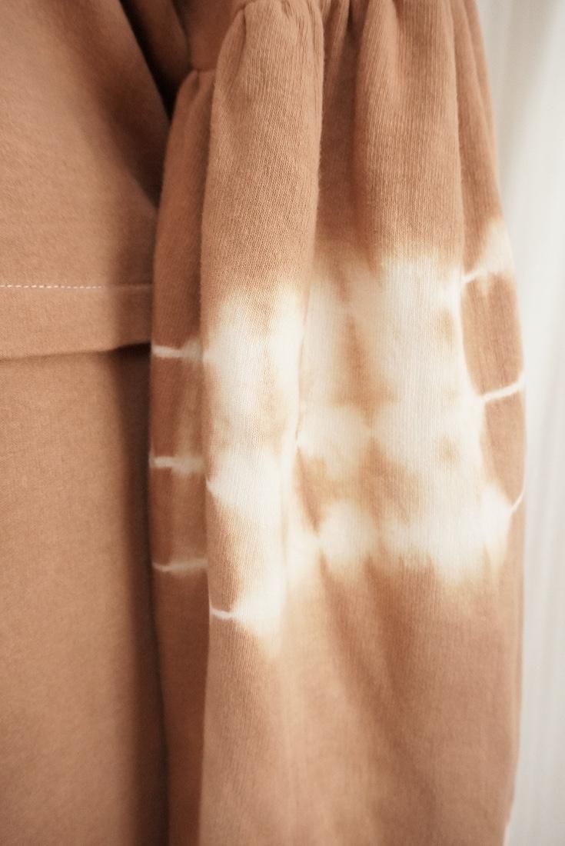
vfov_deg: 61.9
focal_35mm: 30
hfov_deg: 43.7
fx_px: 705
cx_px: 282
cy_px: 423
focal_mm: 20
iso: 5000
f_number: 6.3
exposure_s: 1/800
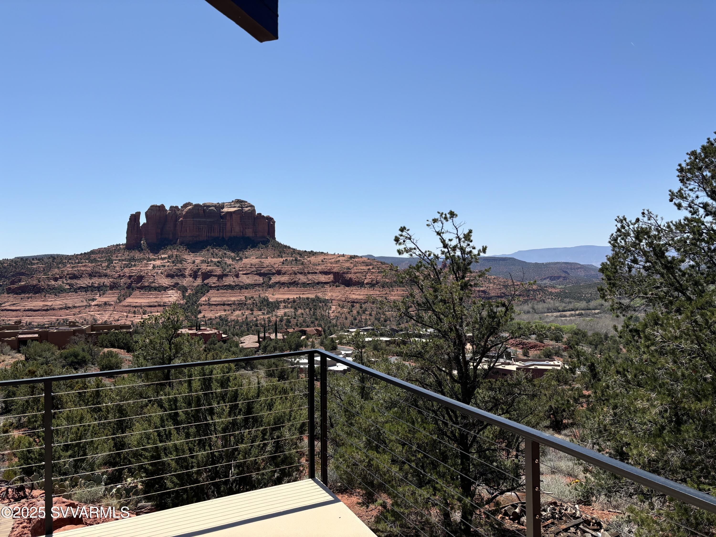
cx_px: 358
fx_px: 538
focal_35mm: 26
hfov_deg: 67.3
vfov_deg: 53.1
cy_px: 268
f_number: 1.6
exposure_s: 1/4082
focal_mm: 5.96
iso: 50
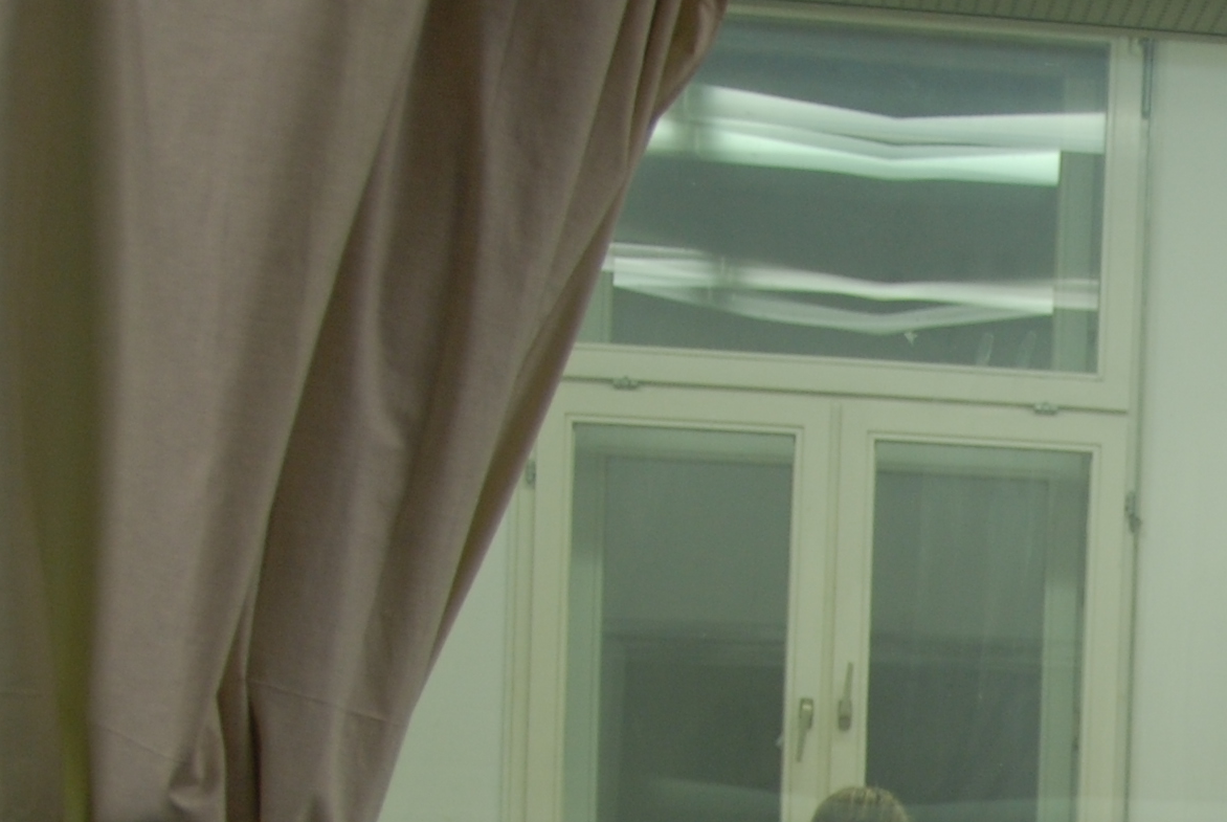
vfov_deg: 12.1
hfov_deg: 17.8
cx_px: 1478
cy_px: 1148
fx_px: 3720
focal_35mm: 109
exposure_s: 1/15
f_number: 3.8
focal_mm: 22
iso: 200
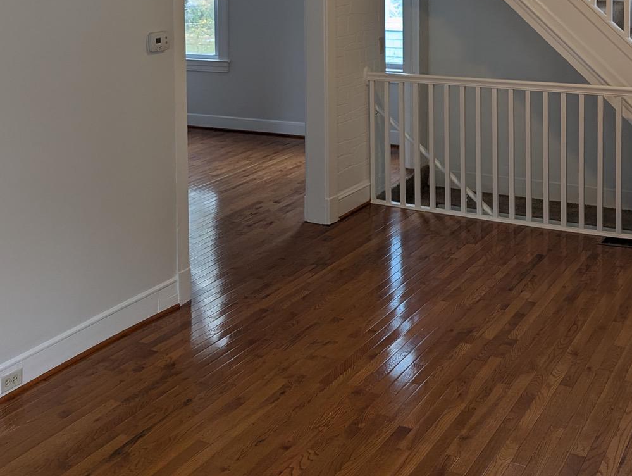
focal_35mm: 49
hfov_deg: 38.9
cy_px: 21
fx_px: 896
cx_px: 321
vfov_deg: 28.3
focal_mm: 6.81
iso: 93
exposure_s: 1/120
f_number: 1.85
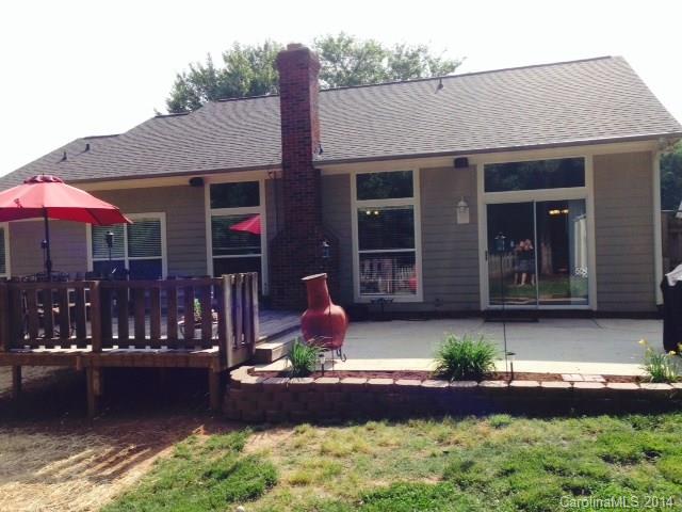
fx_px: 650
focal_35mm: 33
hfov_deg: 55.4
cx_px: 341
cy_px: 256
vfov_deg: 42.9
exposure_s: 1/968
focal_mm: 4.12
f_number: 2.4
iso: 50
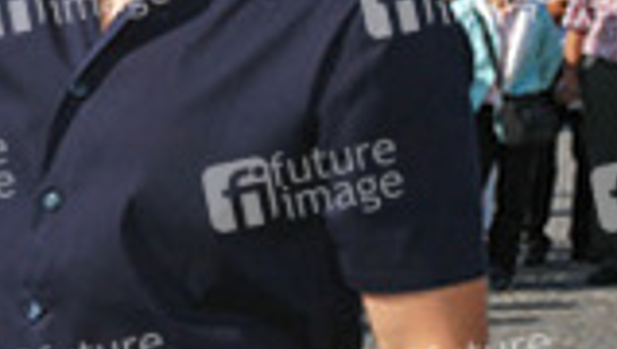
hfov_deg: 9.6
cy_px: -105
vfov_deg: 5.5
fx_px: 3638
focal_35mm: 222
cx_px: -33
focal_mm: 50
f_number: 14
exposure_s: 1/180
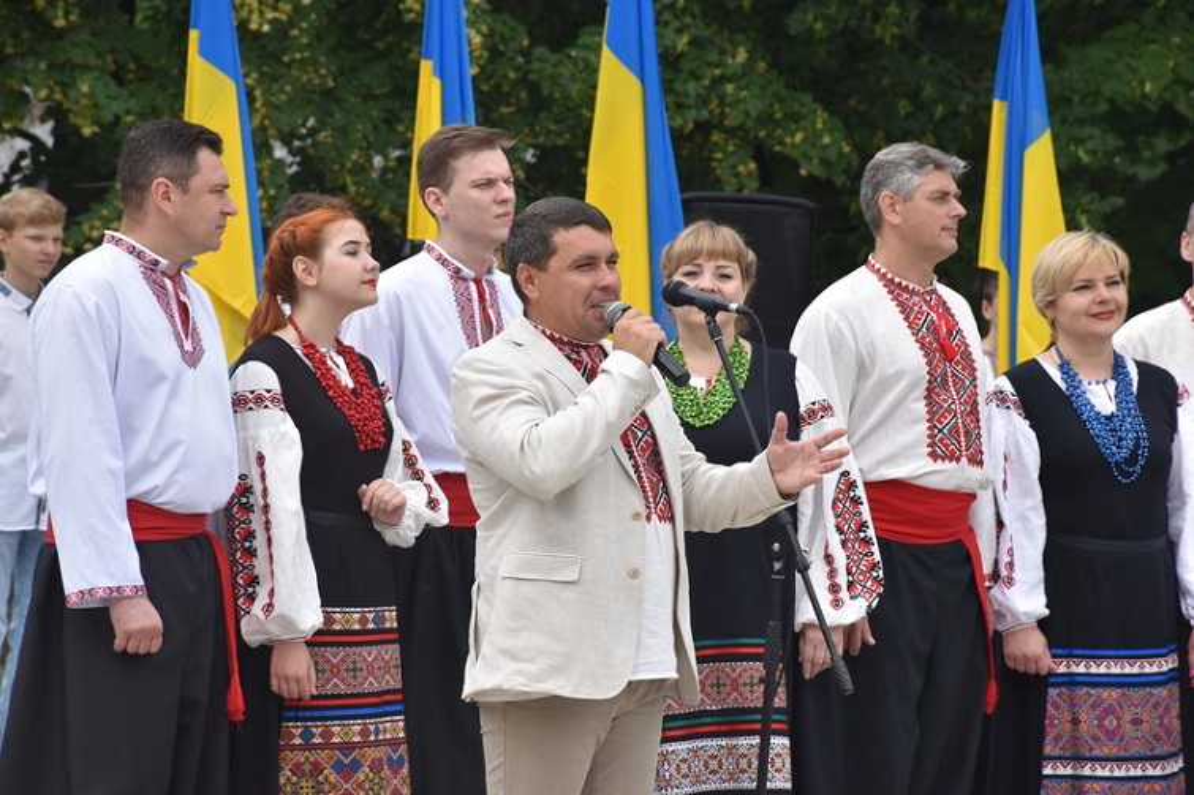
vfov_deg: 7.0
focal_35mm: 195
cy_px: 398
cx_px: 597
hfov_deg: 10.6
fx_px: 6466
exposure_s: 1/320
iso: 200
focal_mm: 130
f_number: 9
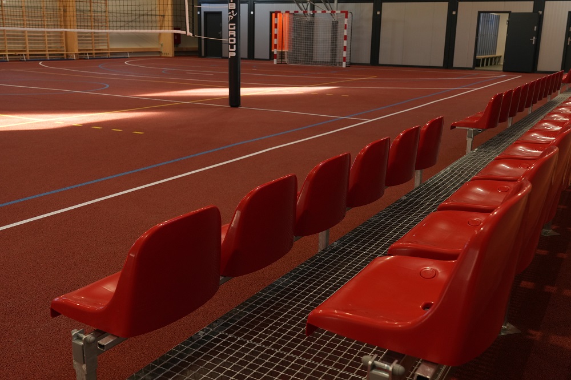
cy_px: 190
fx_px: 571
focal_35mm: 36
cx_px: 286
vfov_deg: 36.8
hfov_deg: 53.1
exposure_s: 1/100
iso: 800
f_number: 5
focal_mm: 24
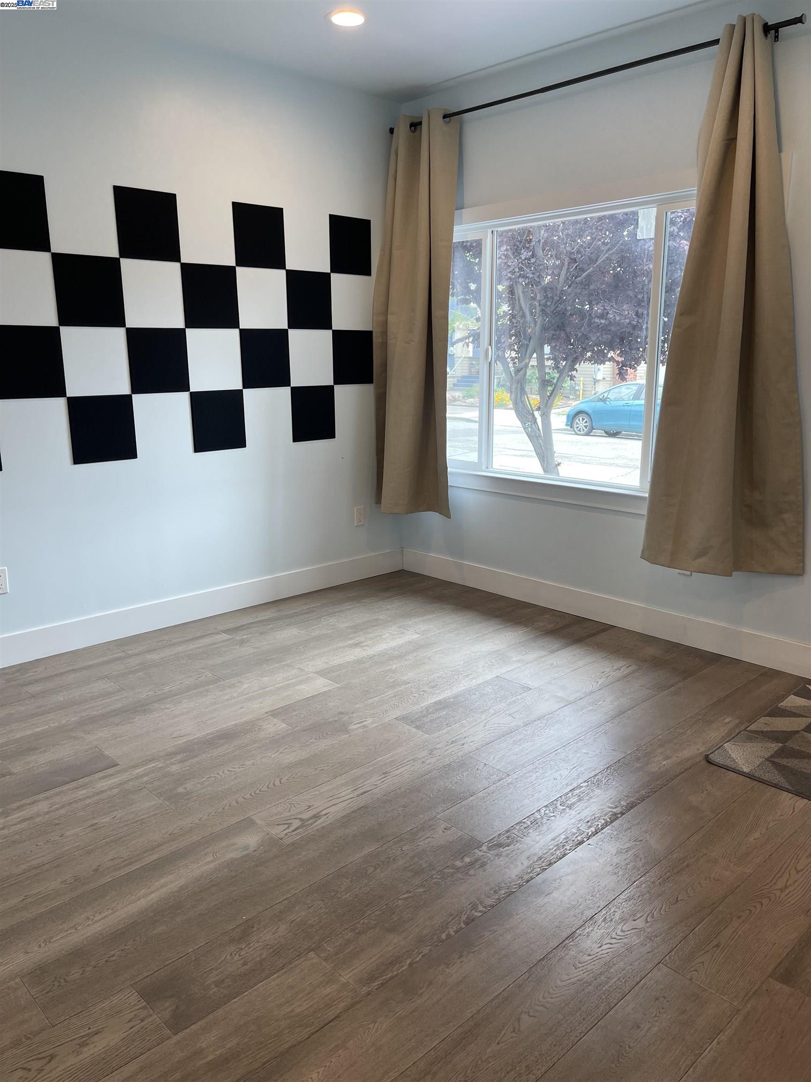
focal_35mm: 25
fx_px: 781
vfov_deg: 69.4
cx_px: 406
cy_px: 541
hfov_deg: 54.9
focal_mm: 5.1
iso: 64
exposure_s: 1/120
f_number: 1.6
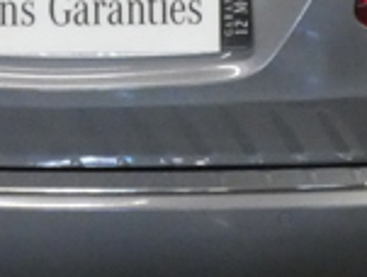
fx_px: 1796
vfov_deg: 8.8
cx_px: 61
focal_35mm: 169
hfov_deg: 11.6
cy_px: 27
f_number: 3.4
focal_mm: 5.8
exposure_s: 1/125
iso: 1000
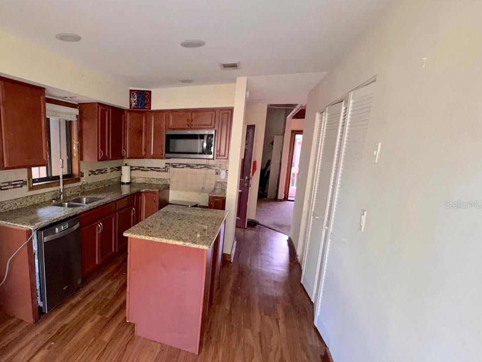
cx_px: 126
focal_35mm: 21
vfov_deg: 63.2
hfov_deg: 73.9
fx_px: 292
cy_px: 204
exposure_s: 1/60
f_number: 2.2
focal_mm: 2.22
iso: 250
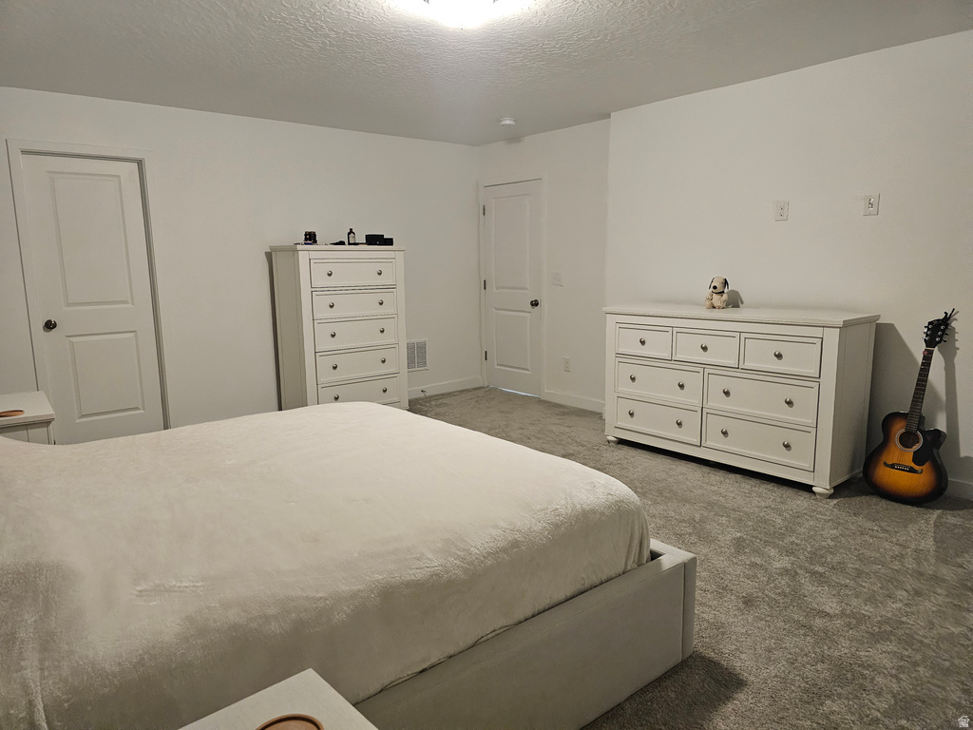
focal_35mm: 23
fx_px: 646
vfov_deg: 58.9
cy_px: 365
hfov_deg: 73.9
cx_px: 486
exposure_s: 1/120
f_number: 1.7
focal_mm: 6.3
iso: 1000
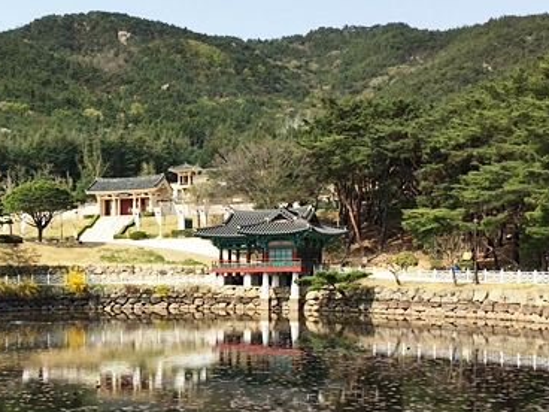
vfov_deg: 24.6
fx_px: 936
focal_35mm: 59
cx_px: 87
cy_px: 297
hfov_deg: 31.6
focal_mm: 4.15
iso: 32
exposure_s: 1/1647
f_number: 2.2
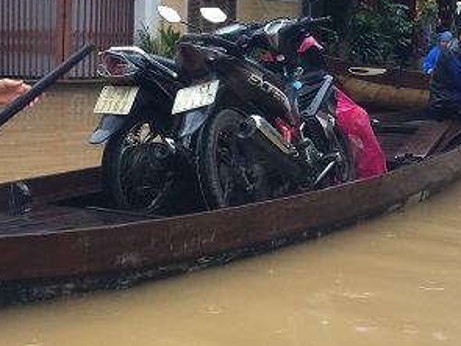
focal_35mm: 64
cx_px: 252
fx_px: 852
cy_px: 46
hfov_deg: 30.3
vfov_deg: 22.5
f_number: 2.2
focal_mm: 4.15
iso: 100
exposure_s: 1/33
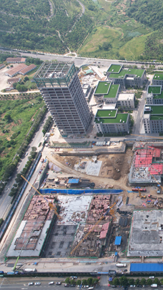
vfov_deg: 56.6
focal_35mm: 35
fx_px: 269
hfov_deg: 29.4
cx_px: 191
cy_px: 145
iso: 120
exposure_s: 1/1000
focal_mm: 8.38
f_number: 2.8
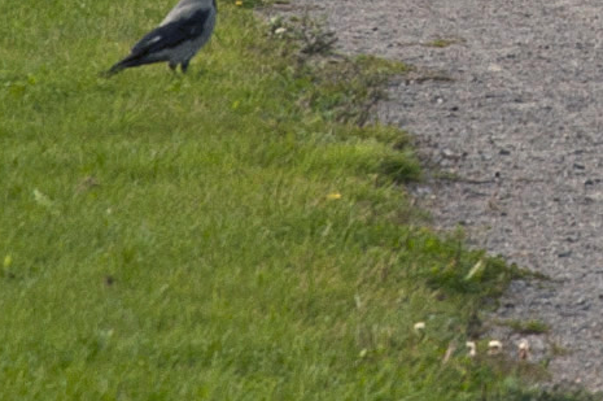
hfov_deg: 3.0
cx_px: 855
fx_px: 11361
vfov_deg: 2.0
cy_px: -418
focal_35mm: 679
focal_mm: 70
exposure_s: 1/250
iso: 200
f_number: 8
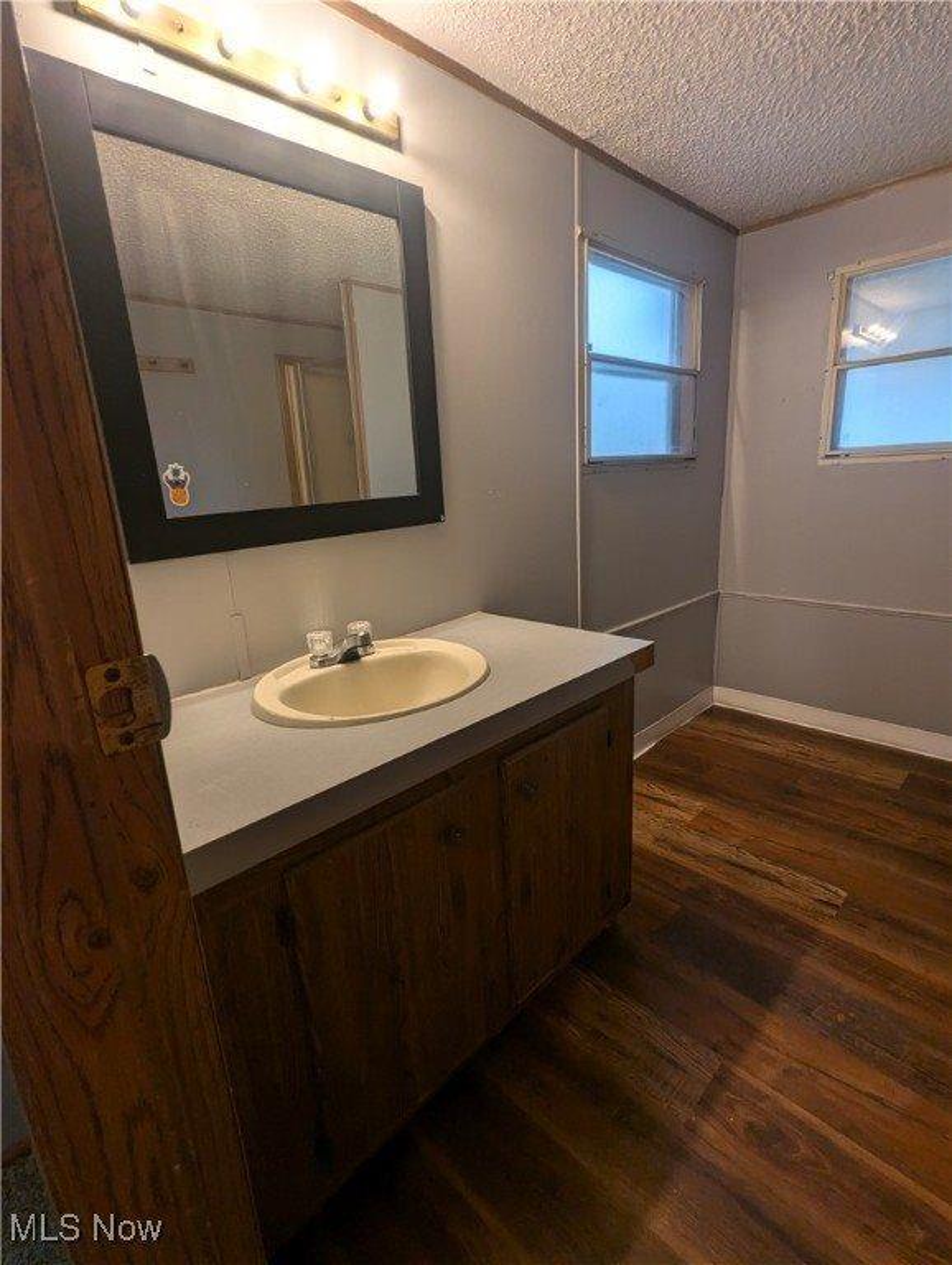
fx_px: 585
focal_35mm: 16
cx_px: 476
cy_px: 632
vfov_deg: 94.4
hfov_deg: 78.2
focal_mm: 2.35
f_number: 2.2
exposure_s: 1/60
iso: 80
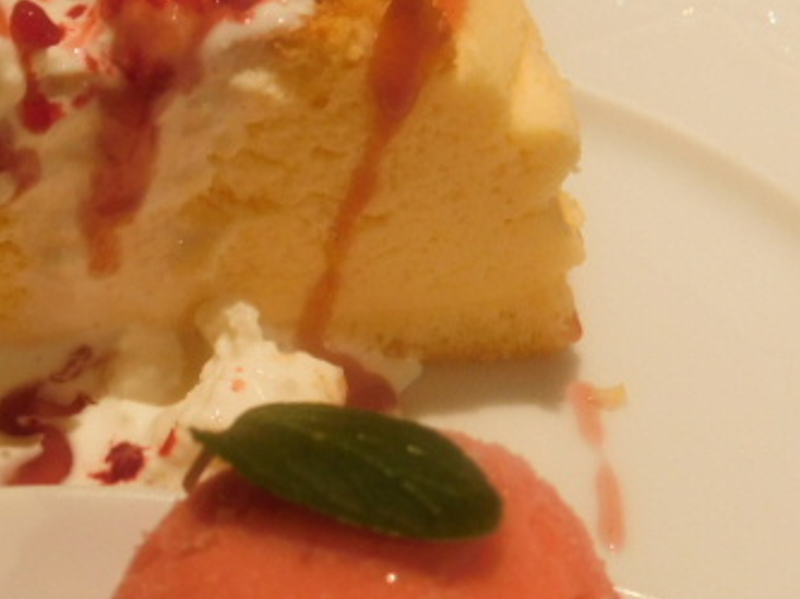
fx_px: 2932
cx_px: 207
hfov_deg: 15.5
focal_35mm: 127
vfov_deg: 11.6
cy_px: 395
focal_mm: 11.7
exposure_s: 1/30
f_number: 4.2
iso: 250
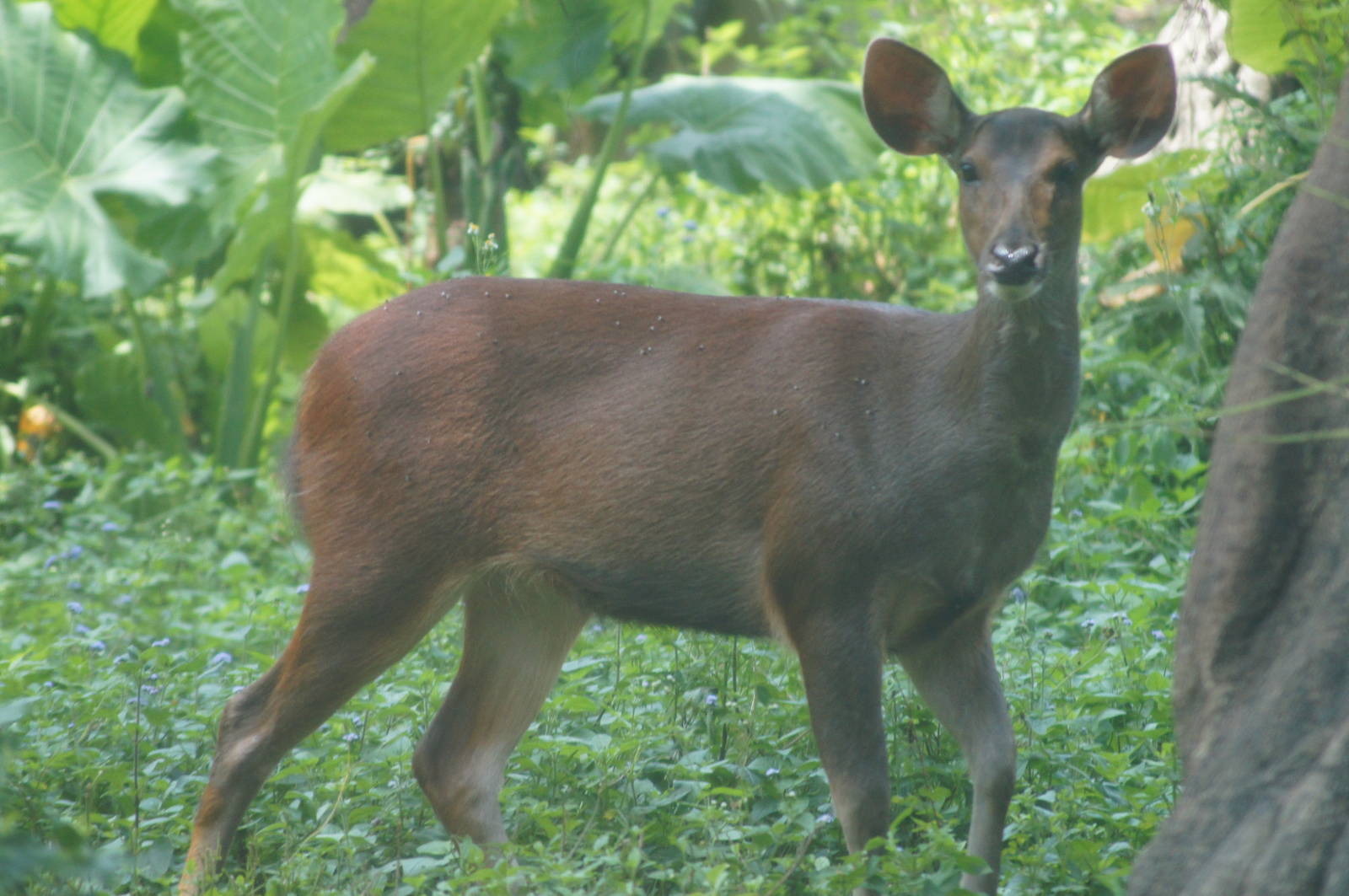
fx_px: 11229
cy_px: 448
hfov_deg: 6.9
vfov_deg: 4.6
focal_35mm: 300
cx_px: 674
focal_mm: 200
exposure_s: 1/320
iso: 1000
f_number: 5.6
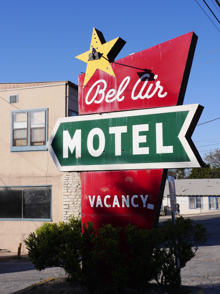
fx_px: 424
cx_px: 110
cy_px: 147
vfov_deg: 38.2
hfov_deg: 29.1
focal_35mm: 50
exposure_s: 1/1300
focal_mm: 25
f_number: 4.5
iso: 200
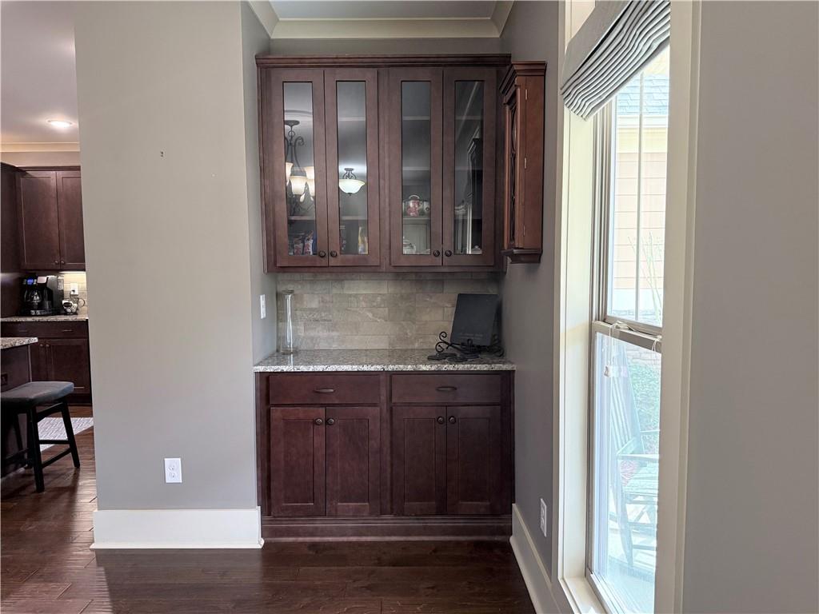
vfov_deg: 56.8
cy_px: 307
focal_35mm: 24
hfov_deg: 71.6
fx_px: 568
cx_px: 410
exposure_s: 1/120
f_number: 1.78
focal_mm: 6.76
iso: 400
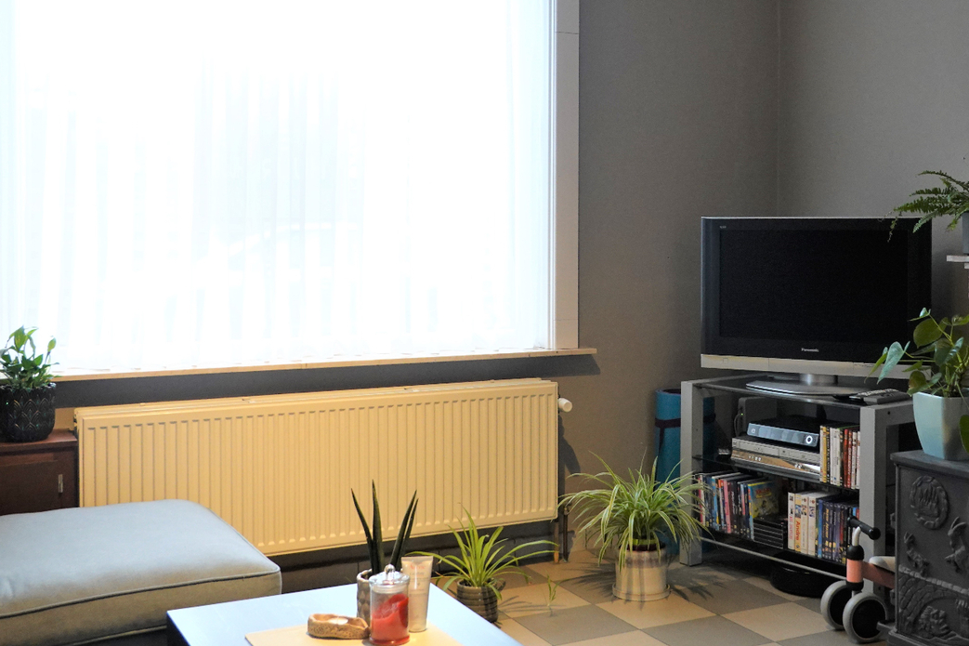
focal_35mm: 44
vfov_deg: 30.4
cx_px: 625
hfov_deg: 44.0
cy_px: 251
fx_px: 1184
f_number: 4
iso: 800
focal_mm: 12.51
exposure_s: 1/40
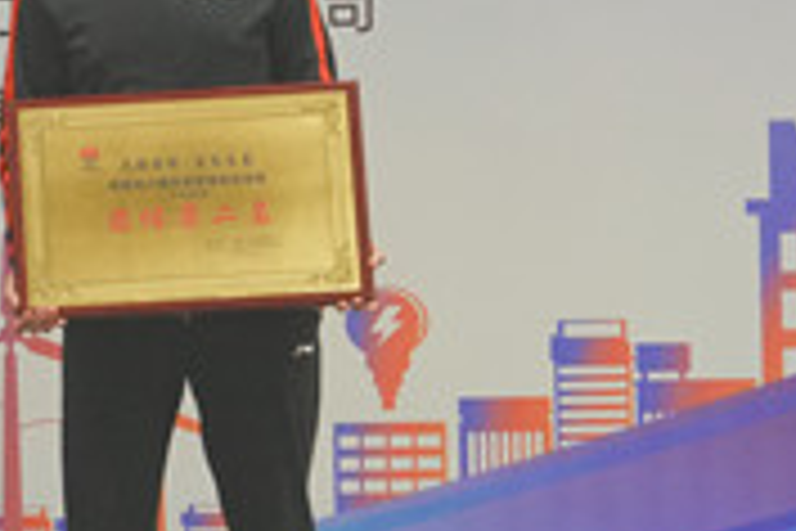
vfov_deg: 6.2
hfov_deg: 9.1
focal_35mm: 222
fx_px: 4908
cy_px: 142
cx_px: -220
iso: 2500
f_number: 6.3
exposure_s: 1/80
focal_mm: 49
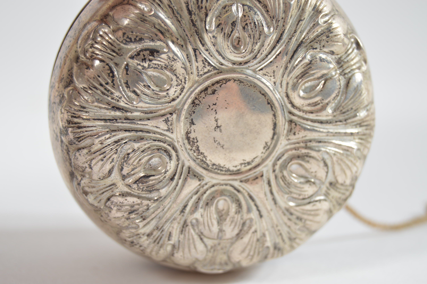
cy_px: 142
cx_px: 214
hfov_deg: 24.6
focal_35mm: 82
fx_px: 978
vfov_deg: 16.5
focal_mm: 55
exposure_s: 1/80
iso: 100
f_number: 7.1
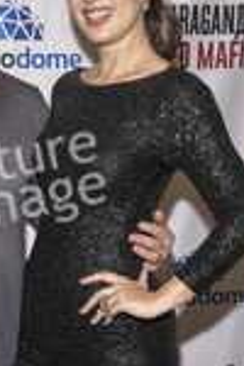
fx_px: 732
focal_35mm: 72
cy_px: 312
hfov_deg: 18.8
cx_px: 51
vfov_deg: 27.3
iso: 800
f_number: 5.6
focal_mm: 27
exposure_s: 1/200
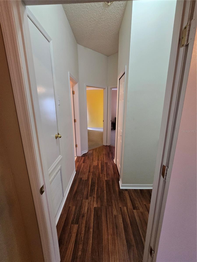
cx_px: 98
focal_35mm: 13
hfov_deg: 89.9
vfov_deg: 106.2
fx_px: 99
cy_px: 131
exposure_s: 1/60
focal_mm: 2.2
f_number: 2.2
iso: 320
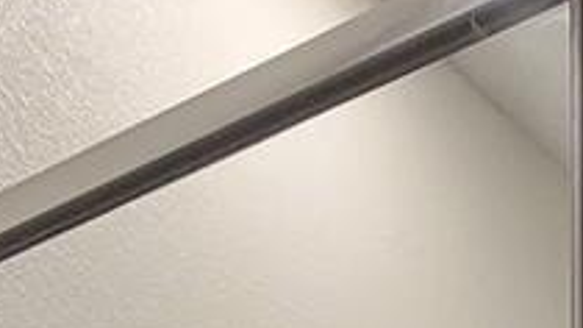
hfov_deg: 17.5
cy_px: 1409
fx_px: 1669
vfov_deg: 7.2
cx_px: 913
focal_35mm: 108
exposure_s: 1/59
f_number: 2.2
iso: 250
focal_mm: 2.2
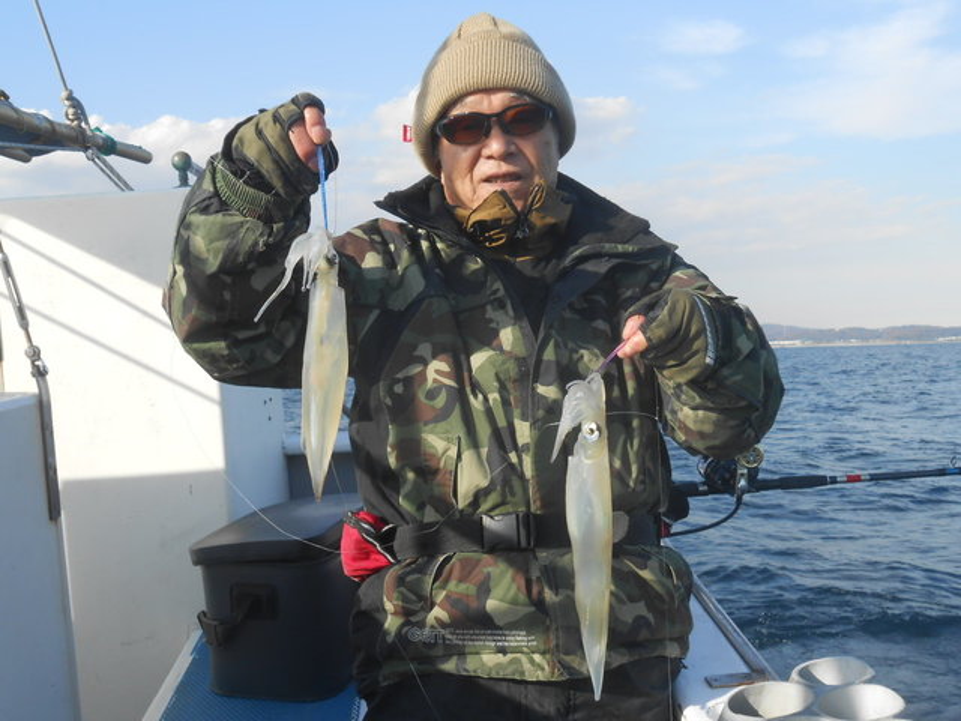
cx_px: 480
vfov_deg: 37.7
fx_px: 1055
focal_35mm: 38
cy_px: 360
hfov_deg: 49.0
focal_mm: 6.8
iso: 80
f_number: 4.2
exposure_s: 1/400
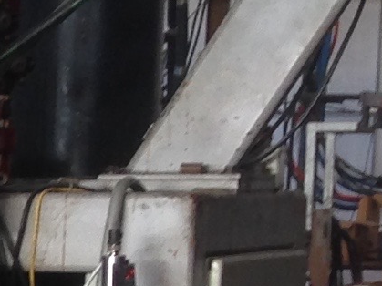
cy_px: 523
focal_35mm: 257
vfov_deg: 5.7
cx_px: -804
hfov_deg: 6.9
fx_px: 2835
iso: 50
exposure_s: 1/30
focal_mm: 4.12
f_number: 2.4
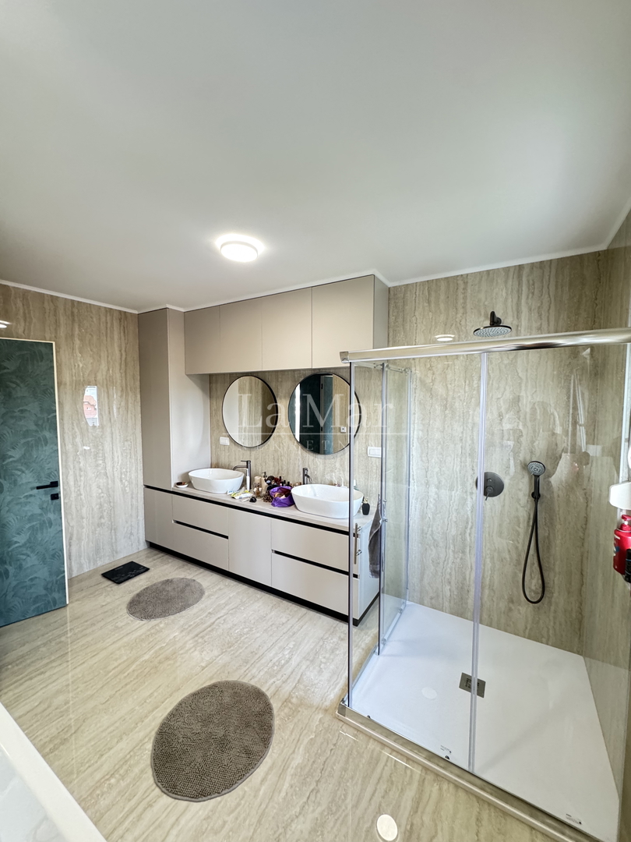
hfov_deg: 85.7
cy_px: 421
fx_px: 340
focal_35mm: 14
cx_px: 316
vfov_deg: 102.1
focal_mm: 2.22
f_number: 2.2
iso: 500
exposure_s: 1/50
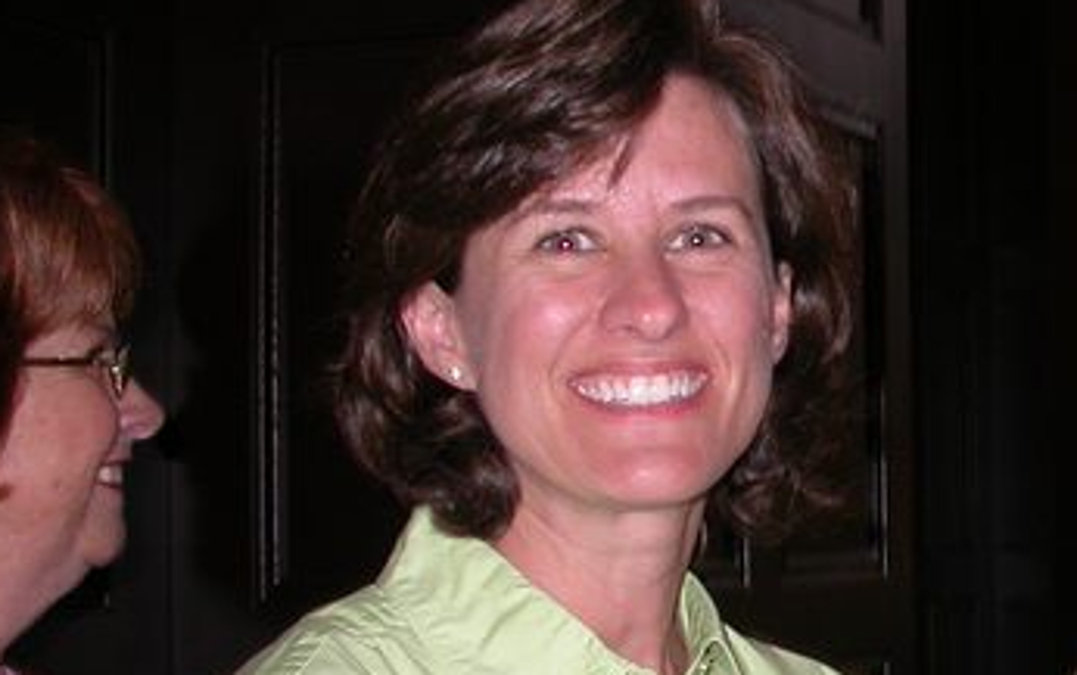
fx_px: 2732
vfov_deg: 14.1
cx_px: 1130
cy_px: 476
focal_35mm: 93
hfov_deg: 21.4
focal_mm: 7.85
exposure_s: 1/60
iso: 100
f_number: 2.6
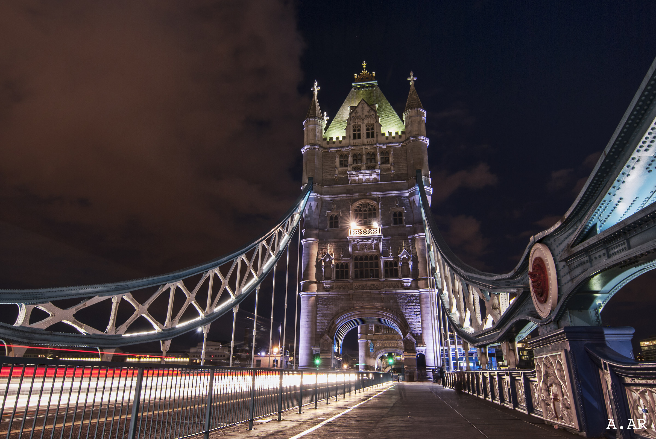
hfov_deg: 77.3
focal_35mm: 22
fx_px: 410
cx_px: 328
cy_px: 220
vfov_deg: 56.3
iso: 100
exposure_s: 8
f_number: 9
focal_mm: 15
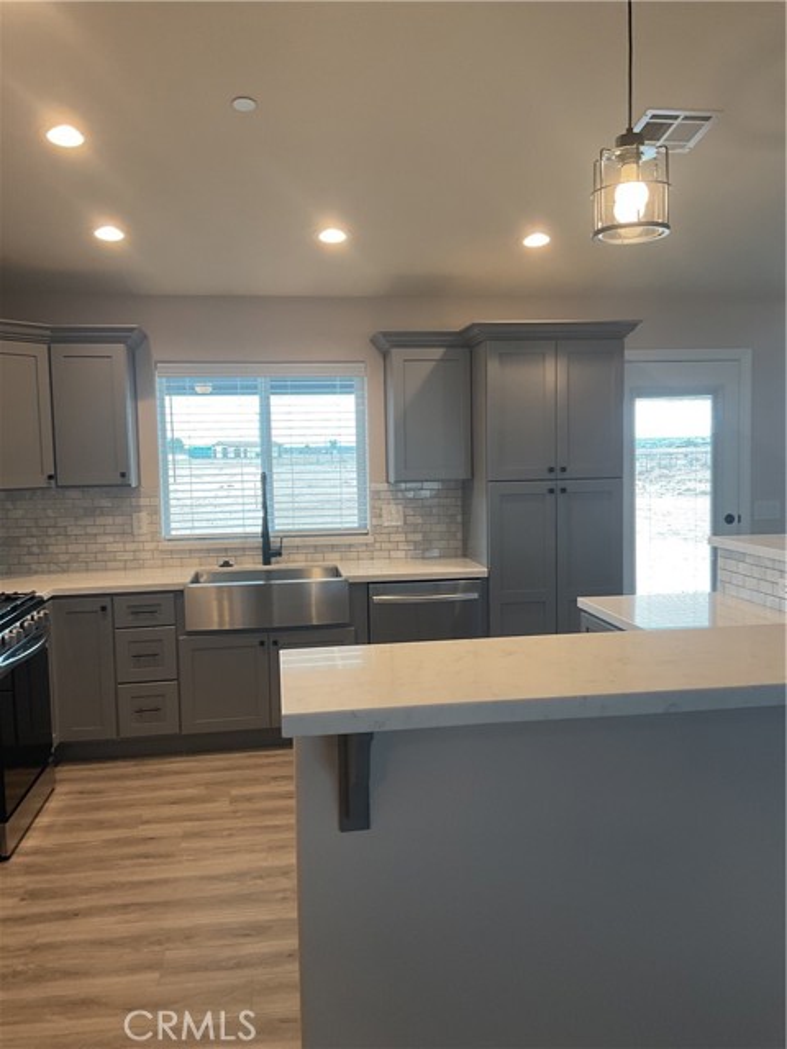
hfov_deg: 48.2
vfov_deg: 61.7
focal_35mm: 29
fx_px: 879
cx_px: 394
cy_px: 524
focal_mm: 3
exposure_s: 1/60
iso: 50
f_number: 1.8
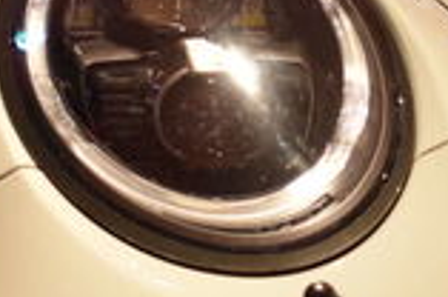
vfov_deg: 5.3
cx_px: 231
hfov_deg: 8.0
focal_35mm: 257
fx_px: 3197
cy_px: 123
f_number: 3.5
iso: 800
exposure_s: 1/60
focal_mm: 35
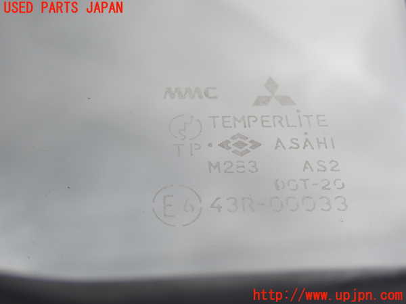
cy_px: 152
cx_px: 203
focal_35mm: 58
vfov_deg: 25.2
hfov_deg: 33.2
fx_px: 680
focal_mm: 10.35
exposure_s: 1/200
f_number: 3.5
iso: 100
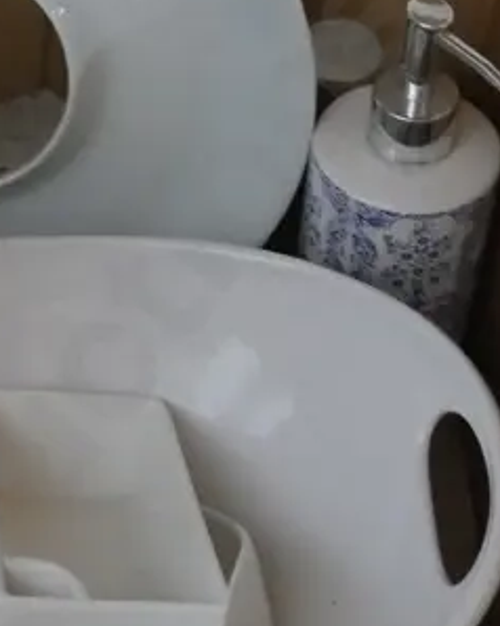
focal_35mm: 121
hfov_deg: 12.6
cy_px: 439
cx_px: 54
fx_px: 2241
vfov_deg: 15.9
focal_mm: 18
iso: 3200
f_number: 4
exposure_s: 1/40
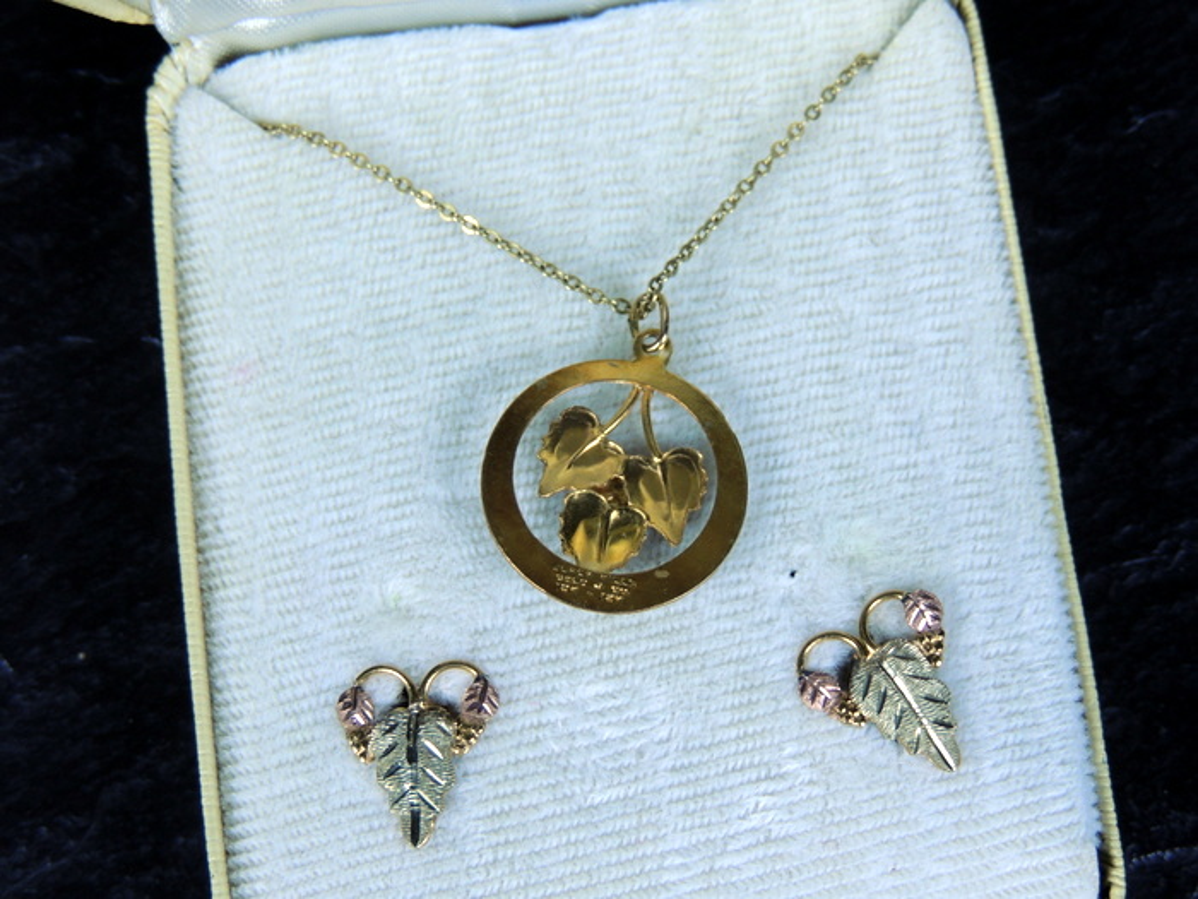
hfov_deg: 26.0
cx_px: 599
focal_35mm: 75
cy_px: 450
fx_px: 2596
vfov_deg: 19.6
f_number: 3.9
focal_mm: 13.3
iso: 200
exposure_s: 1/100
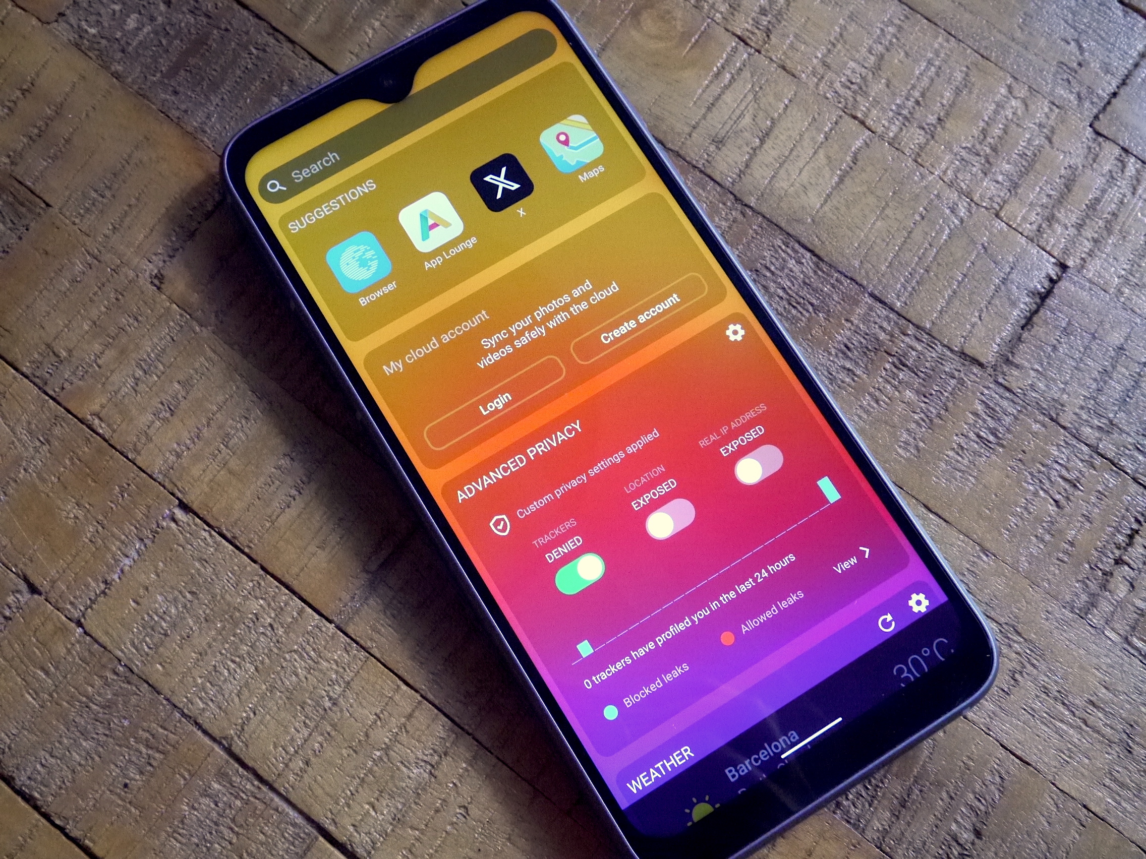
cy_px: 430
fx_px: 1324
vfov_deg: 36.0
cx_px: 573
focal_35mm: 40
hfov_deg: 46.8
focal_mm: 20
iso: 3200
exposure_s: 1/50
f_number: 11
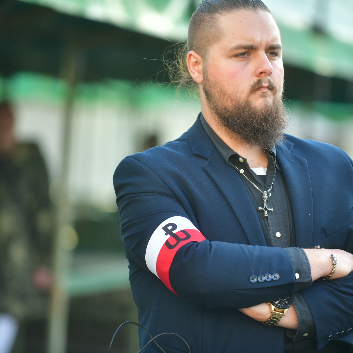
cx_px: 192
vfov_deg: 6.8
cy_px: 177
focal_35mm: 256
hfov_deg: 6.8
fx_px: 2954
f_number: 2.8
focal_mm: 200
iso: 360
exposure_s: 1/640
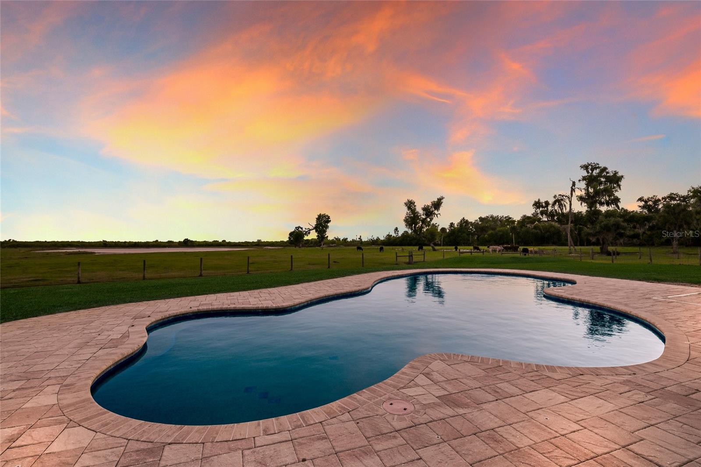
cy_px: 234
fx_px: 321
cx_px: 350
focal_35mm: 16
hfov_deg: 95.0
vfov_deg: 72.0
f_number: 8
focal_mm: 16.5
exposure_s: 1/50
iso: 800
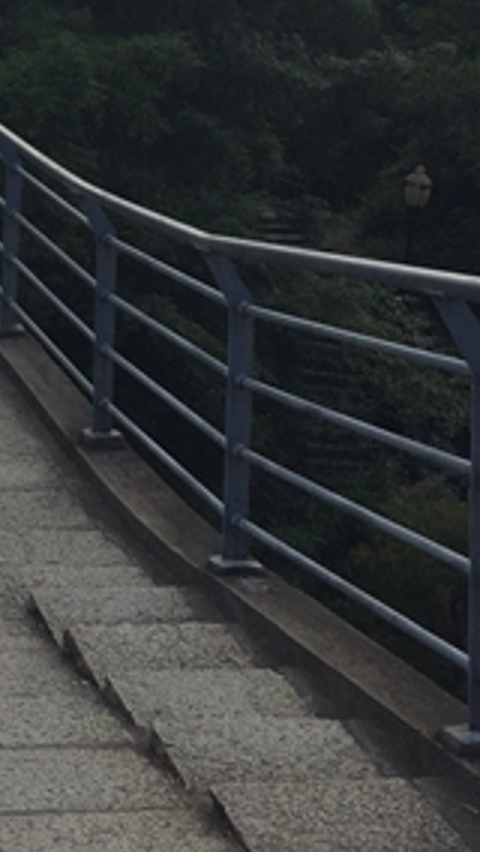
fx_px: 2011
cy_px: 78
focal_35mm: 89
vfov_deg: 23.3
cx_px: -171
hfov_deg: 13.1
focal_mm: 4.15
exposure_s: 1/2198
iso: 32
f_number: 2.2
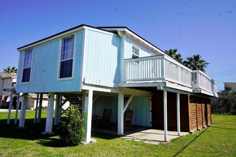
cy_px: 78
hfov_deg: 69.4
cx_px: 118
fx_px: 171
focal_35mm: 26
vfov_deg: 49.6
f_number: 14
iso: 100
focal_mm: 26
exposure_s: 1/125
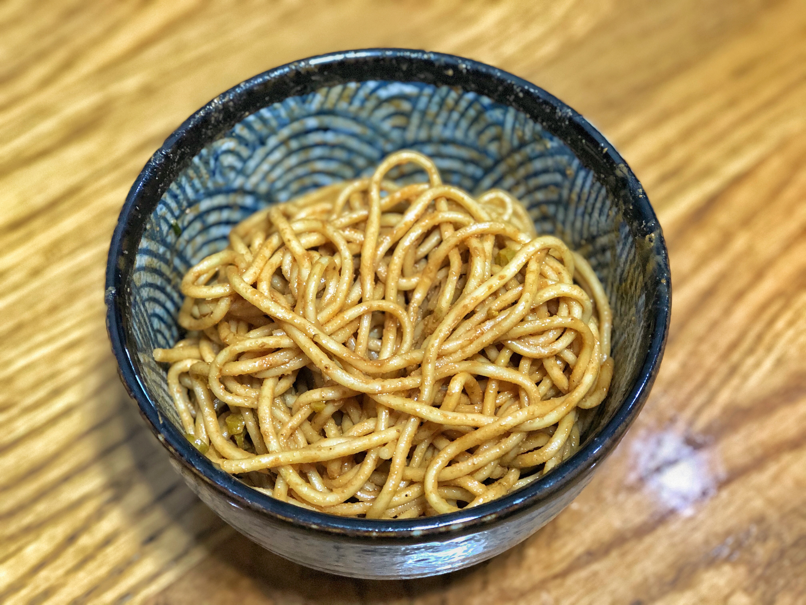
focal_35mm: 57
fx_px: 1327
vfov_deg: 25.7
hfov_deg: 33.8
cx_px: 403
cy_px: 302
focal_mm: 6.6
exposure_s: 1/33
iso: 400
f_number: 2.8
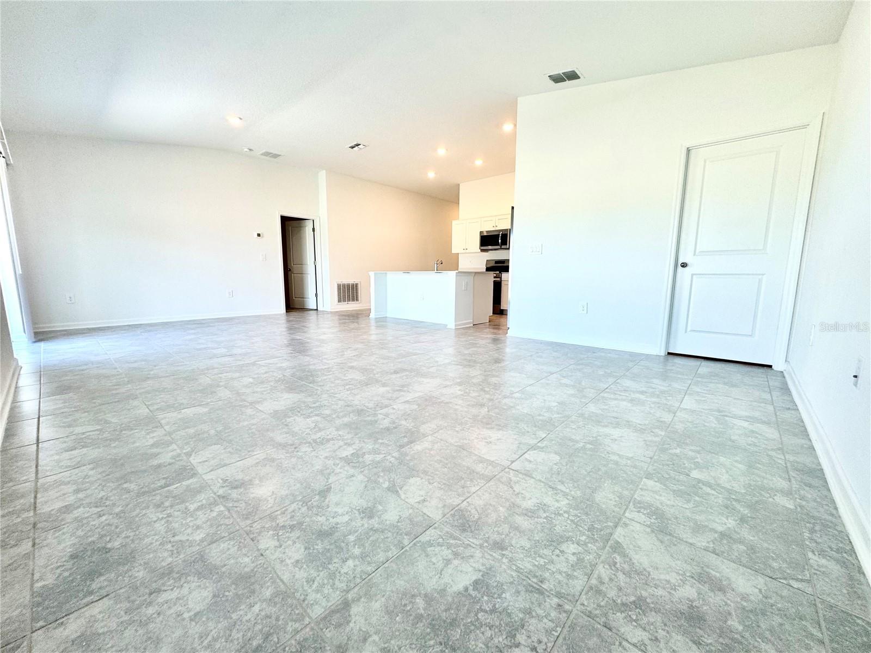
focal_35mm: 14
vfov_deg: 85.7
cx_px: 436
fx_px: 352
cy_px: 326
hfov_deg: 102.1
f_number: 2.2
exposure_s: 1/120
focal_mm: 2.22
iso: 80
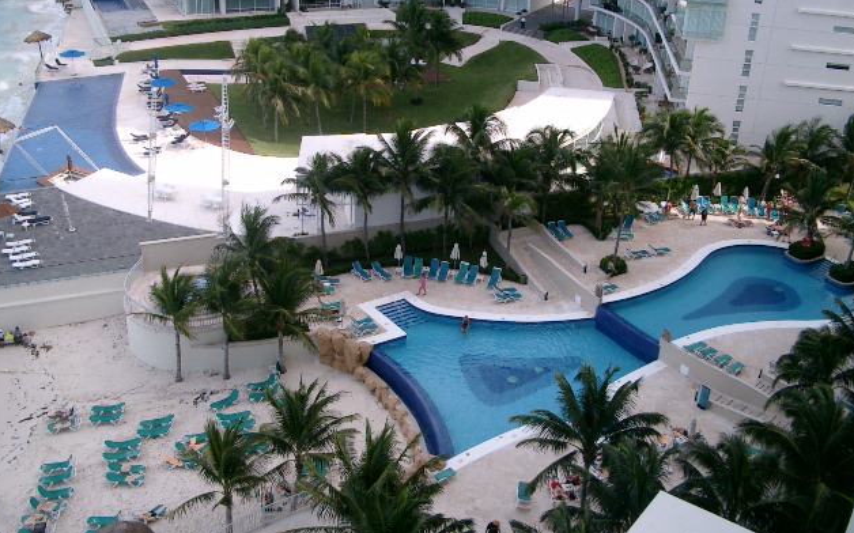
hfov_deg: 49.3
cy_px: 237
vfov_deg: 31.9
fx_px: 931
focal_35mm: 40
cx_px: 428
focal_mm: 7.6
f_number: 5
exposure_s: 1/320
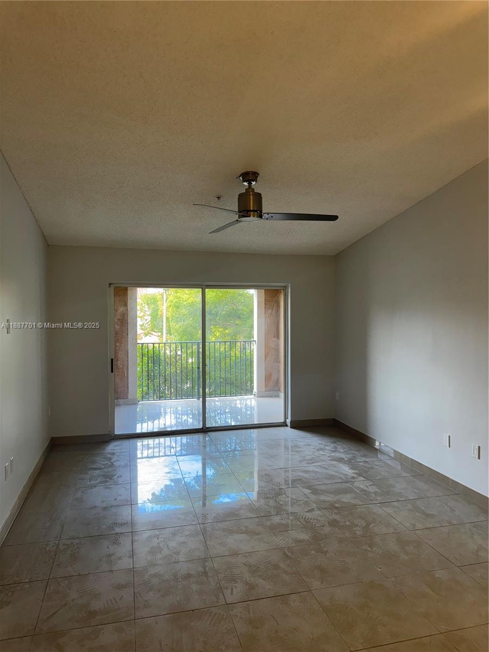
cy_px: 326
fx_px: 452
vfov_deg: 71.6
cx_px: 244
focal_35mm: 24
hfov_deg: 56.8
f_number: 1.78
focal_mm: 6.76
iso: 100
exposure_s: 1/120
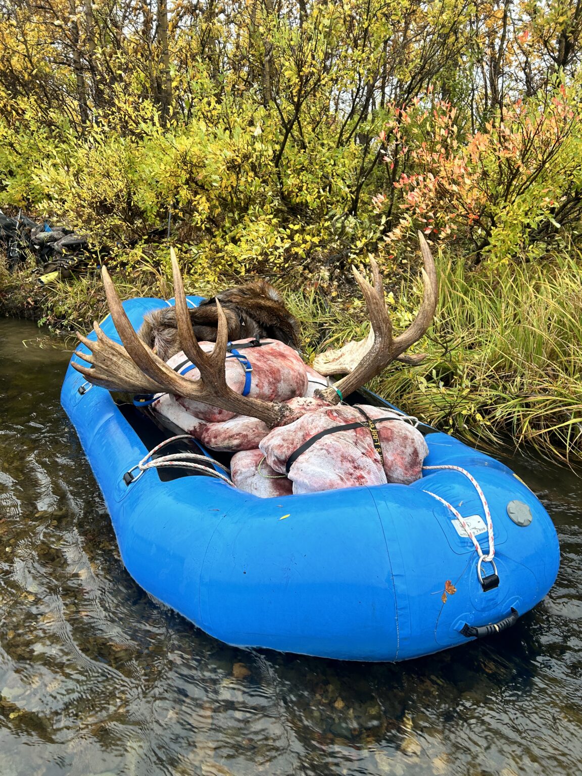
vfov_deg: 67.3
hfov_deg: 53.1
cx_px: 291
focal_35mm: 26
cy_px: 388
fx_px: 583
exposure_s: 1/121
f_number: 1.5
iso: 40
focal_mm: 5.7
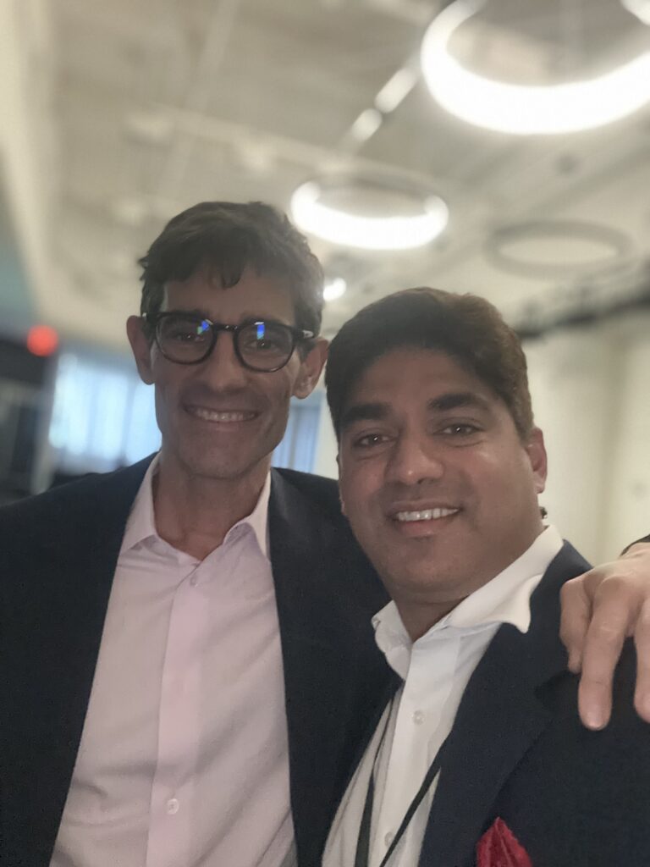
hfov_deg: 46.8
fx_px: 751
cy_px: 434
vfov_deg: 60.0
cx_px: 325
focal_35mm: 30
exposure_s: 1/30
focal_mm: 2.69
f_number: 1.9
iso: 640
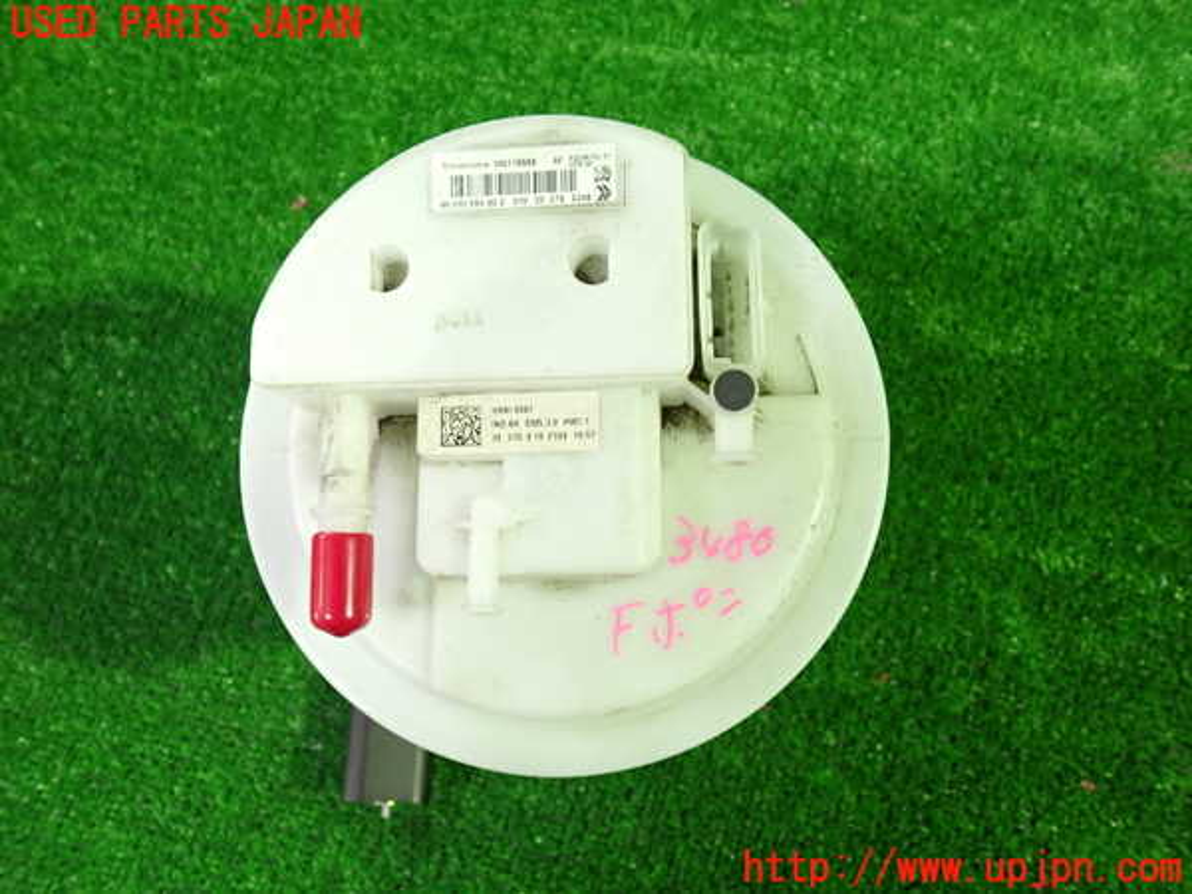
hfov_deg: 60.0
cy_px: 447
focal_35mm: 30
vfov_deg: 46.8
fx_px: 1033
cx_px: 596
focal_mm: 5.4
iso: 500
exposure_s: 1/30
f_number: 2.3
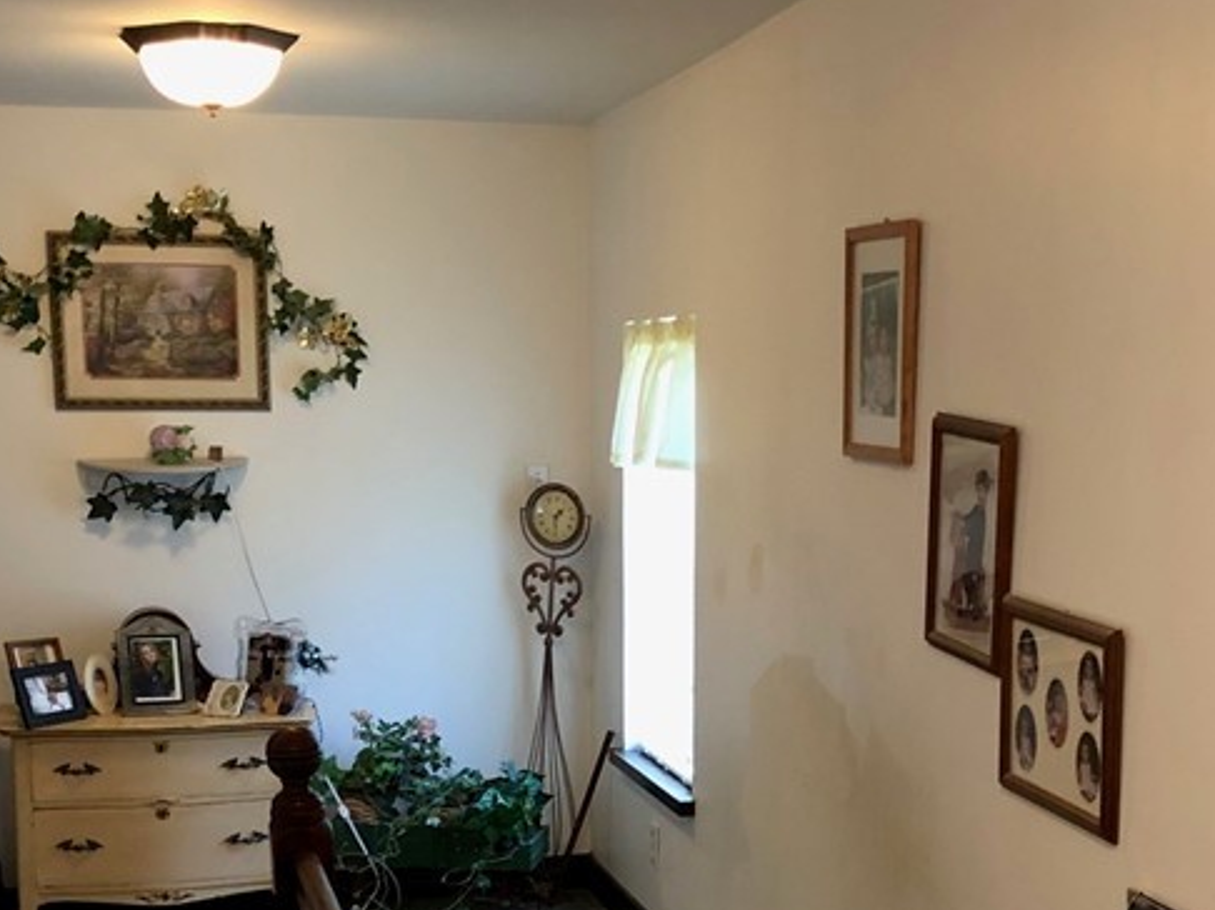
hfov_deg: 32.7
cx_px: 670
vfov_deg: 24.1
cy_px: 828
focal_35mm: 59
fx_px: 2070
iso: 50
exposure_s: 1/15
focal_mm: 3.99
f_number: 1.8
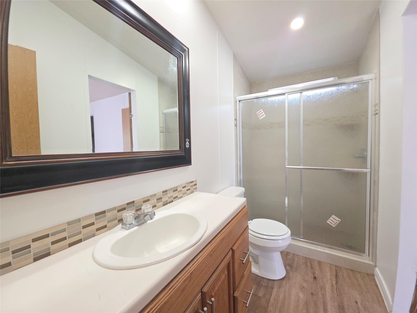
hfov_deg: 106.2
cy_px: 156
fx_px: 157
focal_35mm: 13
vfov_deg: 89.9
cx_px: 208
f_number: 1.9
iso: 160
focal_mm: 2.2
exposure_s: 1/60
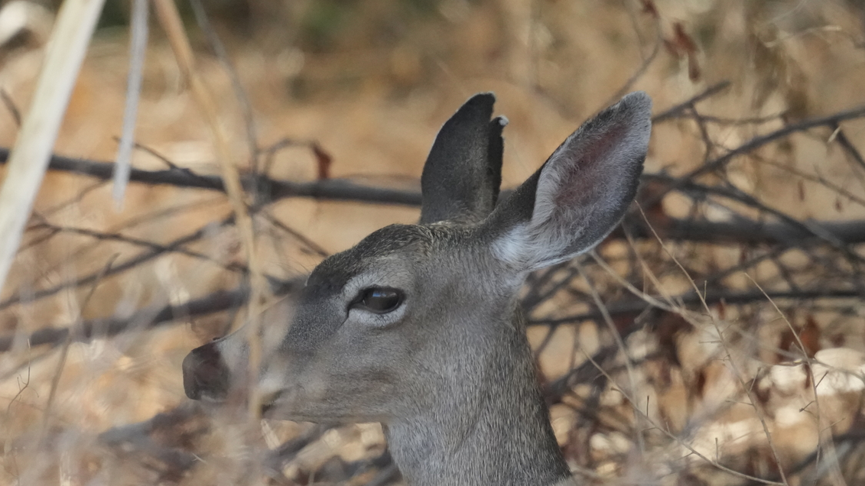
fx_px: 27522
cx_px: 472
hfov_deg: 1.8
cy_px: 393
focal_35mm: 1200
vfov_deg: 1.0
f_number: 5.6
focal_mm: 600
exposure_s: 1/3200
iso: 6400
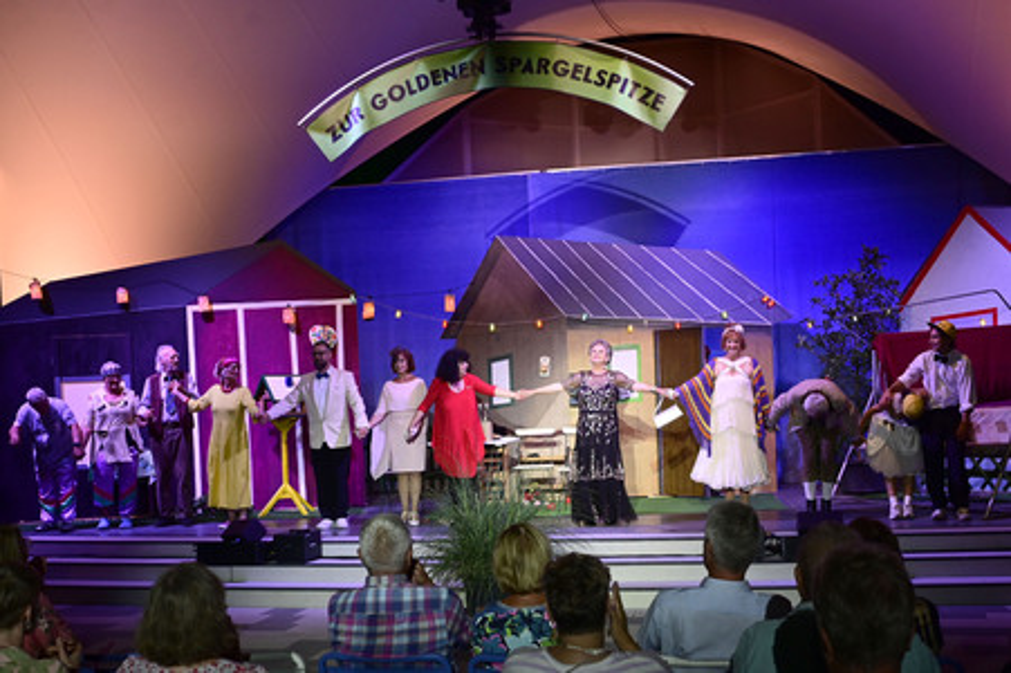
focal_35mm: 37
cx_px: 506
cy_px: 336
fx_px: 1038
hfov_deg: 51.9
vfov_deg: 35.9
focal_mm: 37
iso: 2000
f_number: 6.3
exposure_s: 1/320
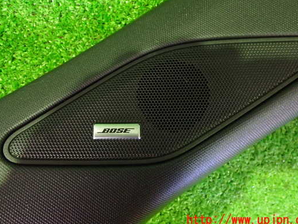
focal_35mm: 35
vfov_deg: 40.6
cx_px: 144
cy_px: 97
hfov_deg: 52.6
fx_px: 301
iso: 800
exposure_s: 1/13
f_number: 2.3
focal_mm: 5.4
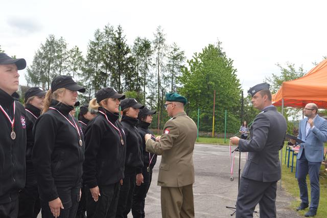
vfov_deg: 34.2
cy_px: 109
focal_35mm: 39
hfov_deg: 49.6
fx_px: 354
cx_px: 164
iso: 100
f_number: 6.3
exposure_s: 1/200
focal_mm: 26
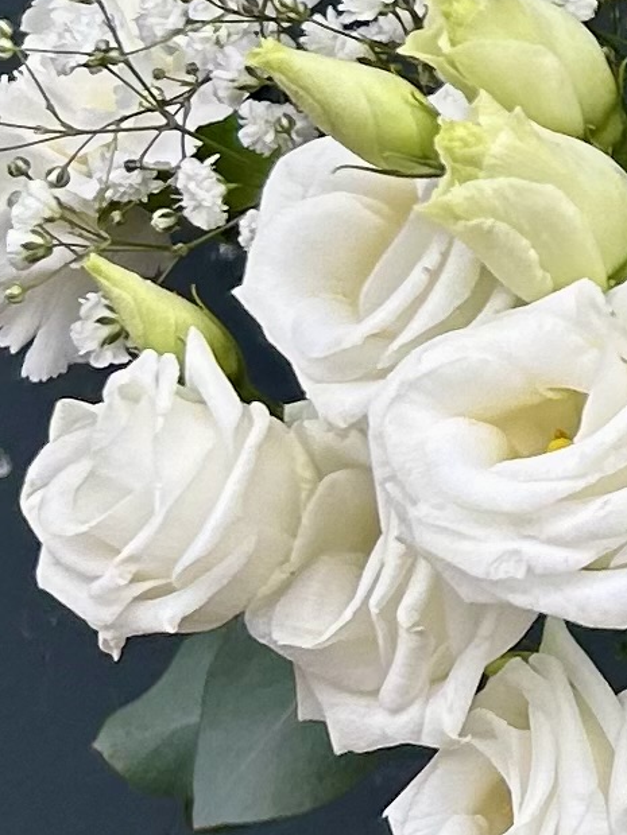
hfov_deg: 8.1
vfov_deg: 11.5
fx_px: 4081
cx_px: 1543
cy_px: -112
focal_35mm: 169
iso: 50
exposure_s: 1/1449
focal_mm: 5.7
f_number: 1.5
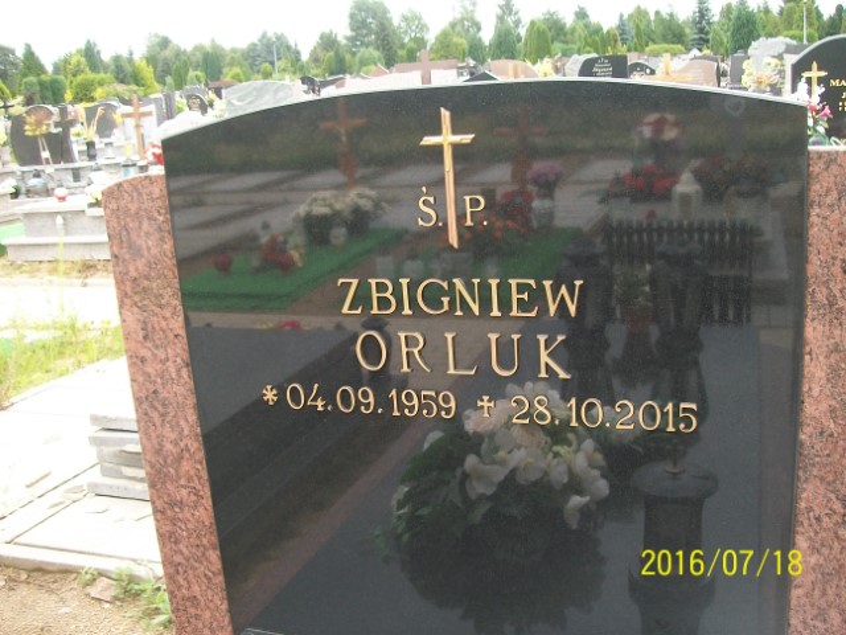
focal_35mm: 36
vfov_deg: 39.7
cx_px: 423
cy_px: 318
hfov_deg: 51.4
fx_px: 880
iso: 80
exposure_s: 1/125
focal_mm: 6
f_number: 2.7
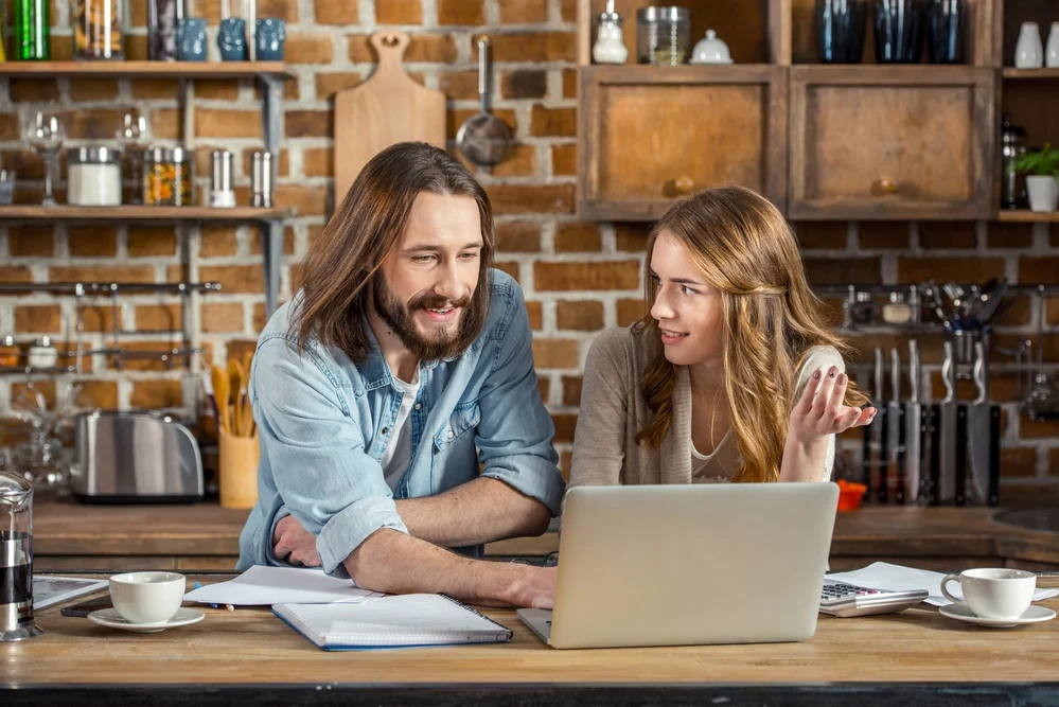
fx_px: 2413
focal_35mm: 82
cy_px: 354
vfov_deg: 16.7
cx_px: 530
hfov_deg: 24.8
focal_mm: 82
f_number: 4
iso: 200
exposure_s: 1/250
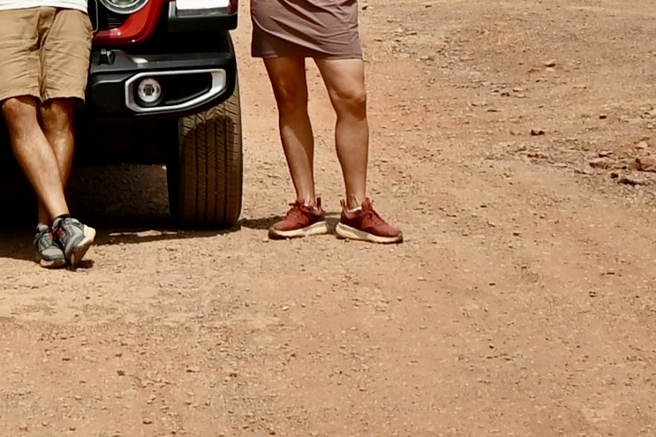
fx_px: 1129
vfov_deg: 20.5
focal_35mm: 62
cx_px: -19
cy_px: -90
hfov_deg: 29.9
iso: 100
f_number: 8
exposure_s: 1/250
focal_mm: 24
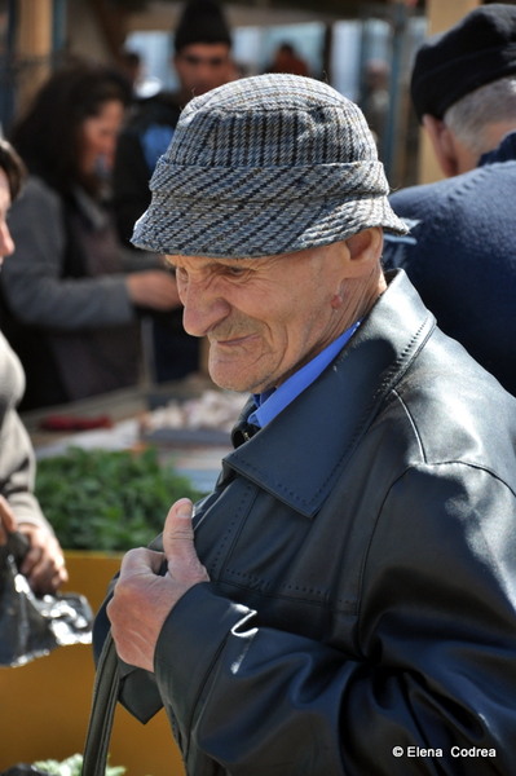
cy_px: 388
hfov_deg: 8.7
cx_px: 258
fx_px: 3392
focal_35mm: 158
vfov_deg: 13.1
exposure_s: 1/500
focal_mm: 105
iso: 200
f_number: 5.6
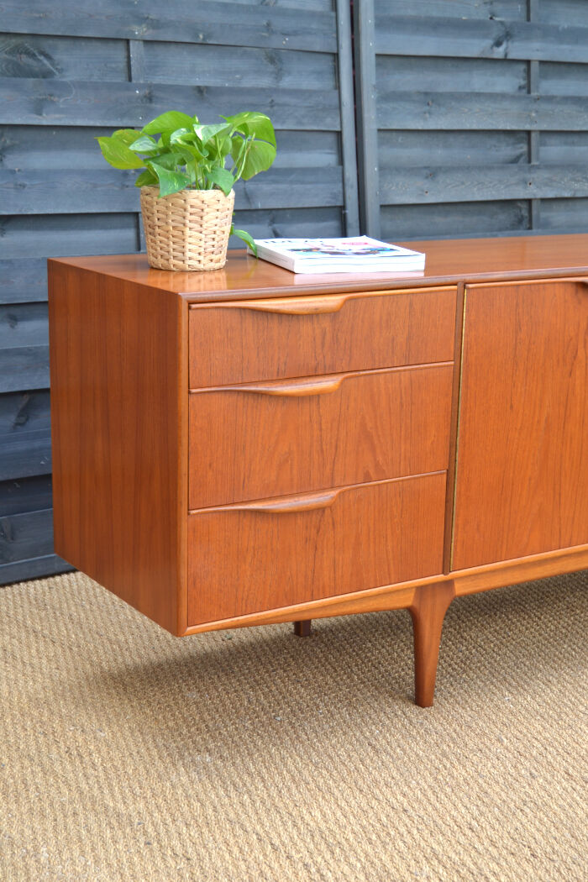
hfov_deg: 23.8
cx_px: 294
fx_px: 1396
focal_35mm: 57
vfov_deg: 35.1
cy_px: 441
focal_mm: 38
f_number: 4.8
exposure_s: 1/125
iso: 125
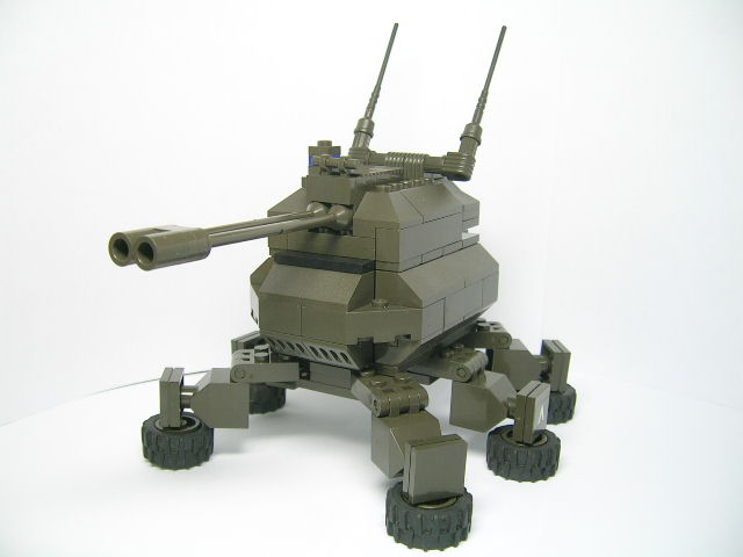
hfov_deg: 52.6
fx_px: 751
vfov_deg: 40.7
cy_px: 278
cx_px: 372
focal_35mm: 35
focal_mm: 5.4
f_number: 2.8
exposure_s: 1/22.1
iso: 50
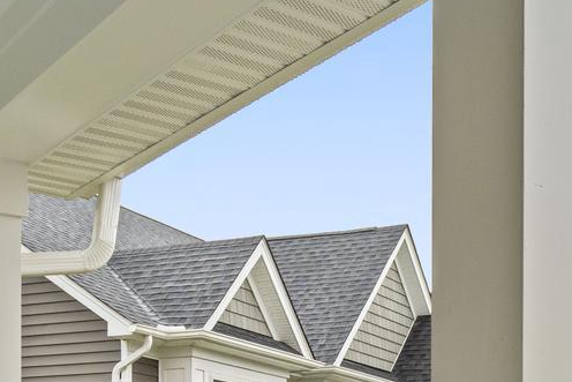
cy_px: 465
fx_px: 1049
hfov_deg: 30.0
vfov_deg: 19.4
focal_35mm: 66
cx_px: 435
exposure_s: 1/640
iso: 320
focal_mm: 16
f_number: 4
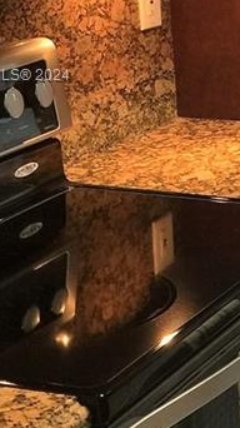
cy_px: 76
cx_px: 404
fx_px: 1258
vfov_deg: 19.1
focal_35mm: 111
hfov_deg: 10.4
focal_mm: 4.15
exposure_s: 1/15
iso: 50
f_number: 2.2
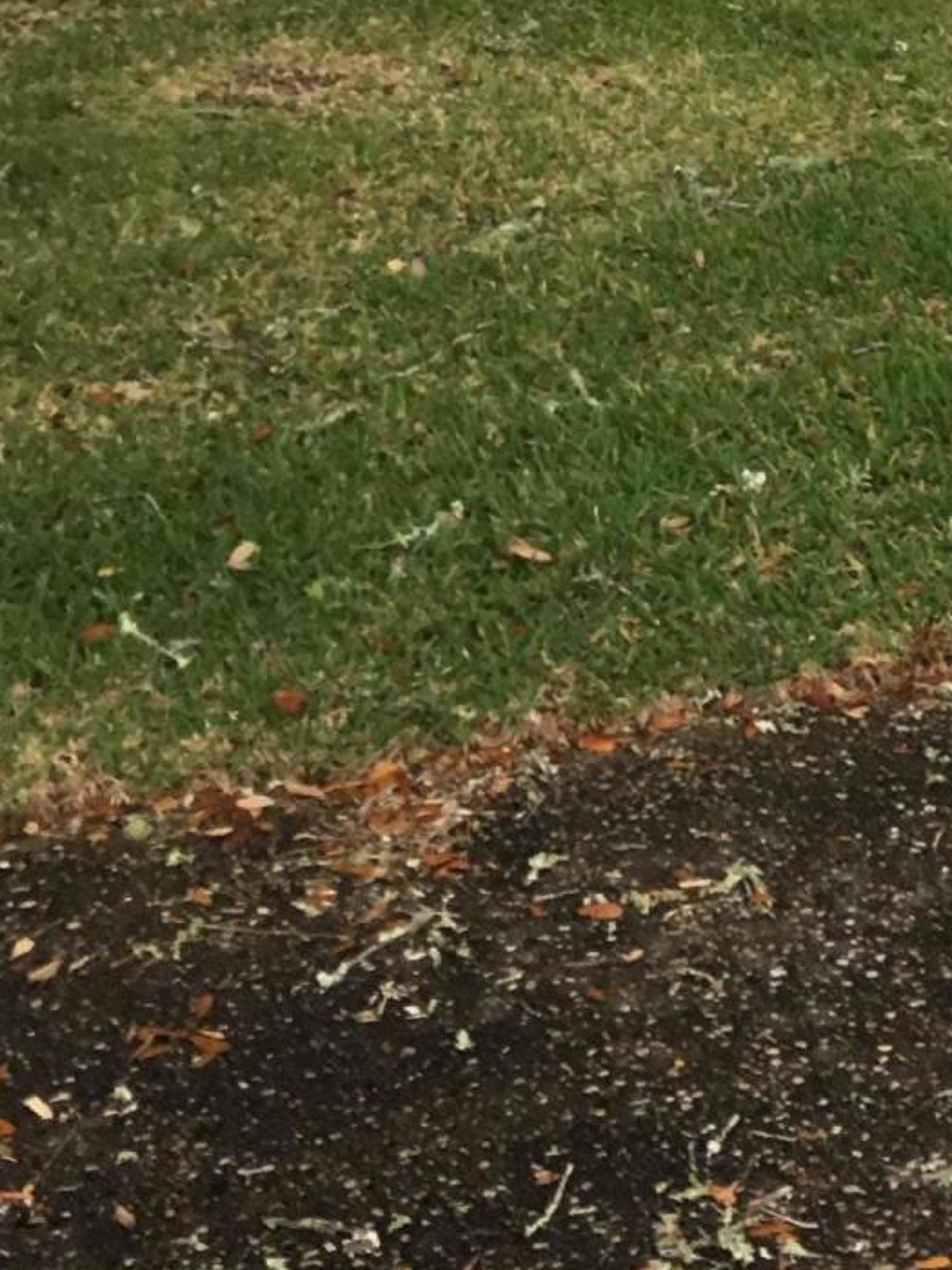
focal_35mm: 83
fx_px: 3044
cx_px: 1165
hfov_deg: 16.9
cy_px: -225
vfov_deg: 21.9
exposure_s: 1/30
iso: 80
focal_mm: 4.15
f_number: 2.2
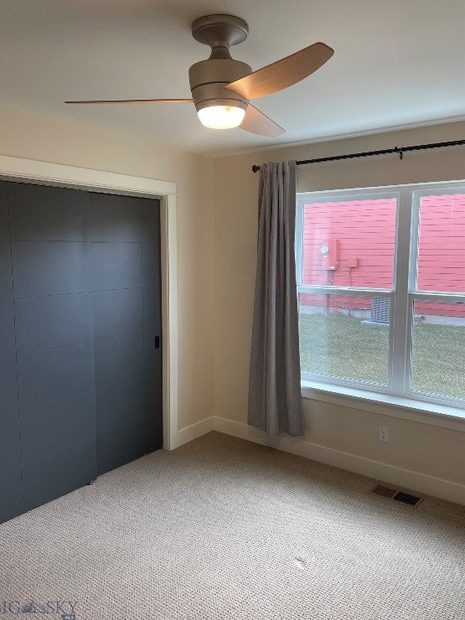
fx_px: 484
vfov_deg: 65.3
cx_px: 228
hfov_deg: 51.4
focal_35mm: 27
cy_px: 306
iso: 80
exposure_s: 1/120
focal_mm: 4.2
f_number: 1.6
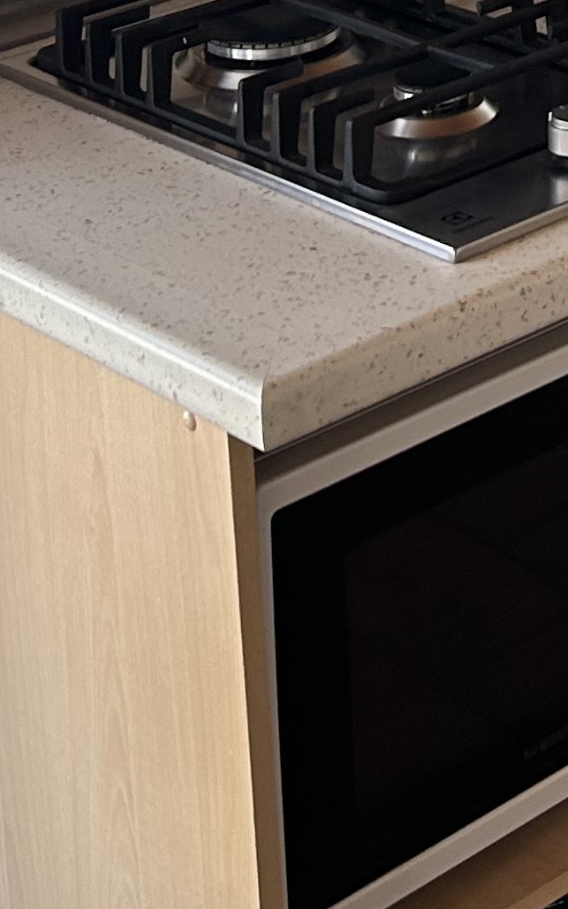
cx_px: 767
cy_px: -411
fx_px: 2675
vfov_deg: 17.5
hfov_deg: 11.7
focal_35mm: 108
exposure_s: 1/121
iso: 80
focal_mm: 5.7
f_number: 1.5
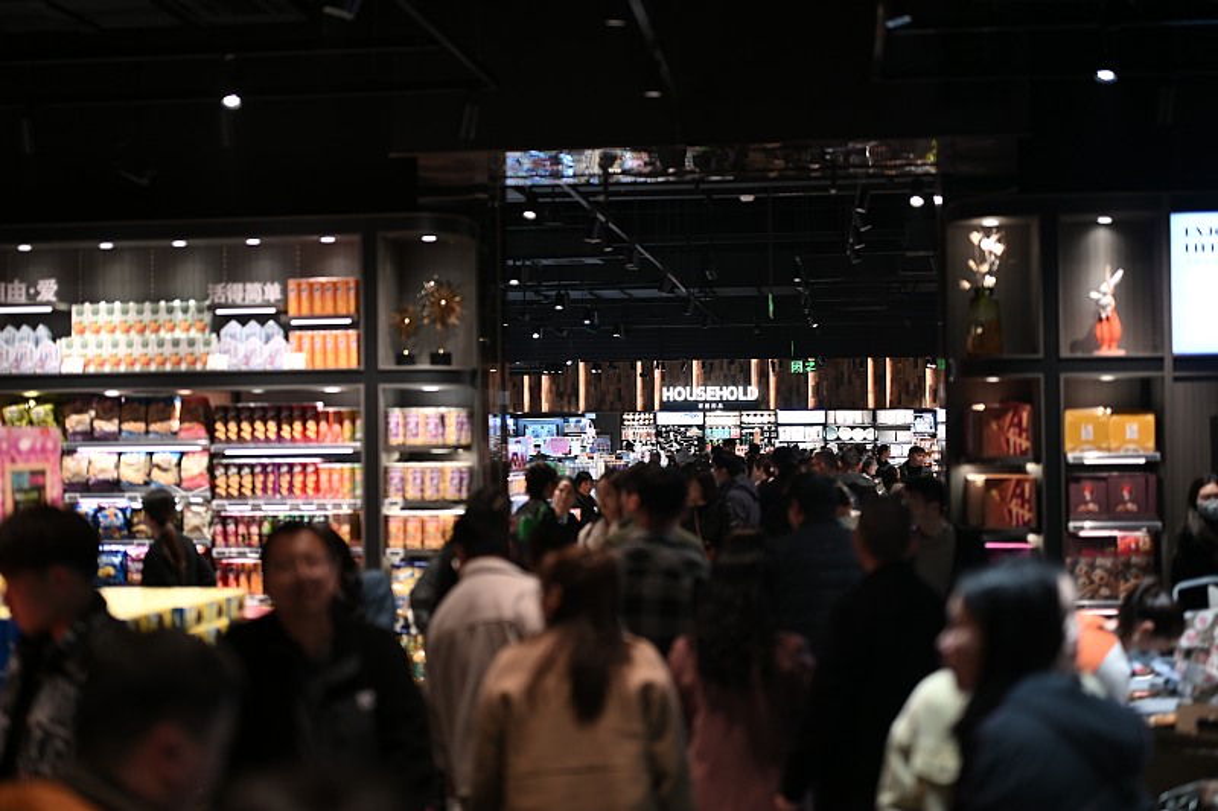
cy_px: 406
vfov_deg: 27.0
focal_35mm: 50
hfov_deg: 39.6
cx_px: 609
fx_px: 1691
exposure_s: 1/350
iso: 320
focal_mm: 50
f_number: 1.4
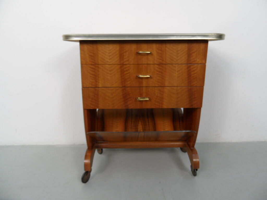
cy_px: 100
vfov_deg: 56.8
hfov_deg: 71.6
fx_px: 185
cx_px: 134
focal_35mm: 24
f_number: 3.2
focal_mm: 3.9
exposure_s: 1/60
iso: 100
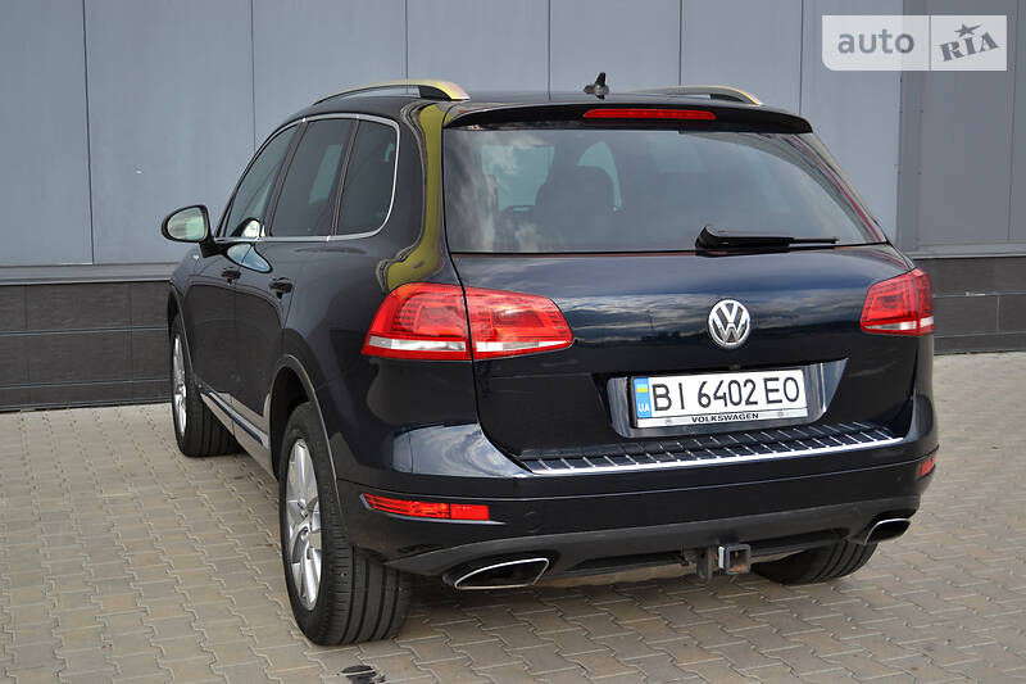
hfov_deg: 43.6
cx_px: 513
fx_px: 1282
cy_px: 342
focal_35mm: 45
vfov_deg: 29.9
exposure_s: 1/250
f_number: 4.5
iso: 100
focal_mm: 30
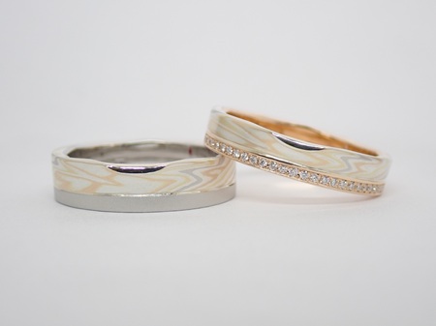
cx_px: 218
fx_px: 969
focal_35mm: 77
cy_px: 163
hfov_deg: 25.3
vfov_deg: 19.1
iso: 200
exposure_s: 1/125
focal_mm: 13.65
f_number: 4.1
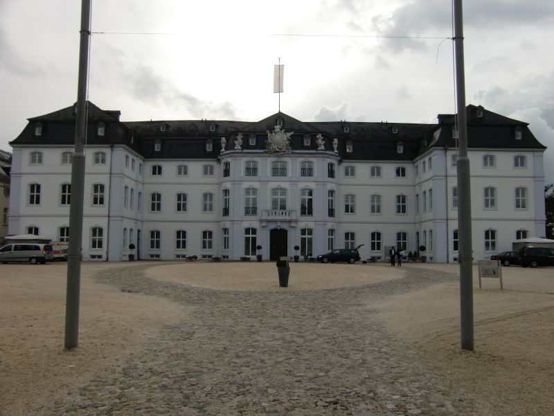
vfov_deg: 48.2
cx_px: 277
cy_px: 208
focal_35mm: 29
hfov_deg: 61.7
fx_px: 464
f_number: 3.5
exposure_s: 1/800
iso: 64
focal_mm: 5.2
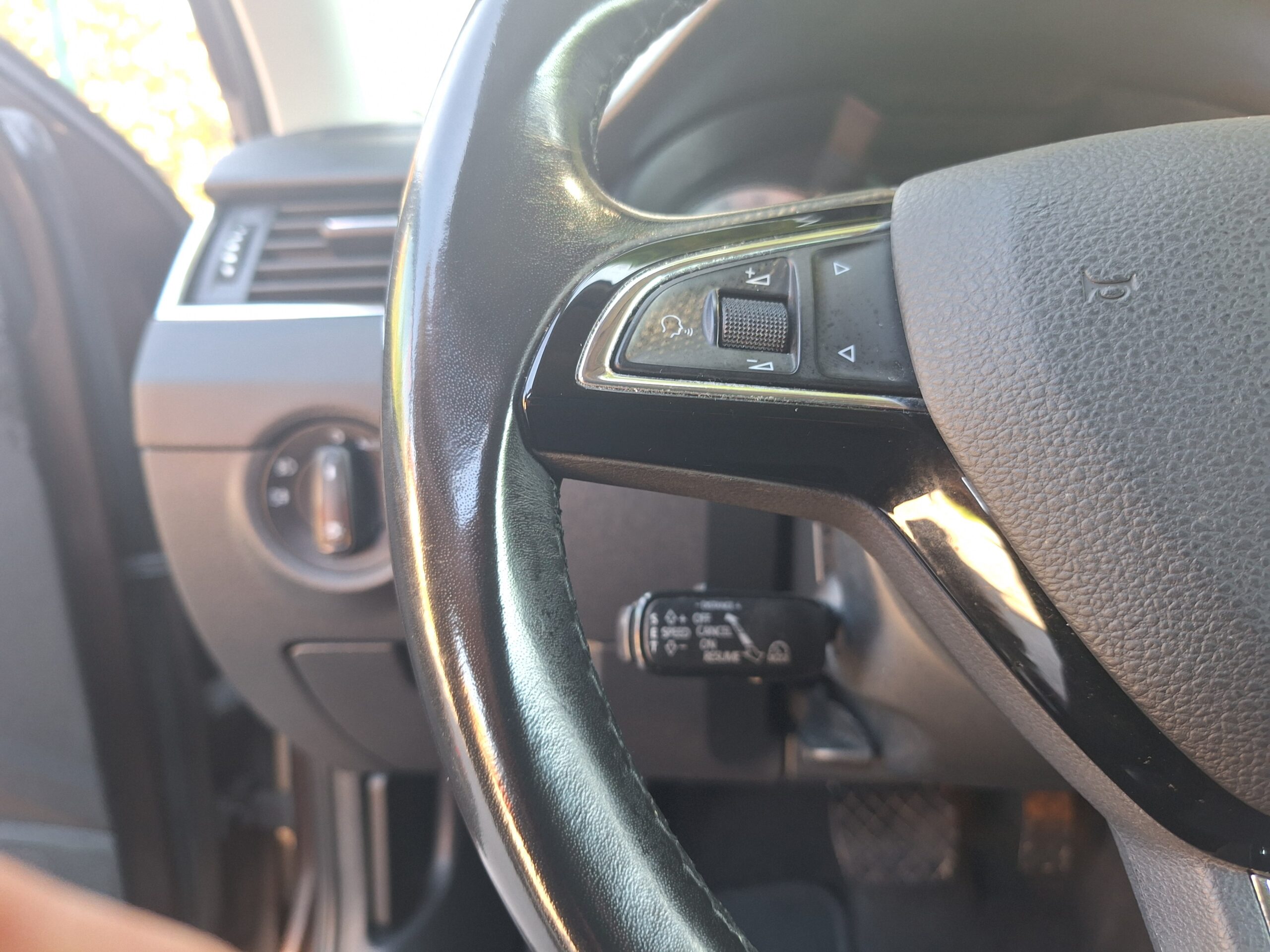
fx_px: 844
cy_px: 476
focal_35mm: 23
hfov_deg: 73.9
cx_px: 635
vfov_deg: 58.9
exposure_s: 1/50
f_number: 1.8
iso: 125
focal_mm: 5.54
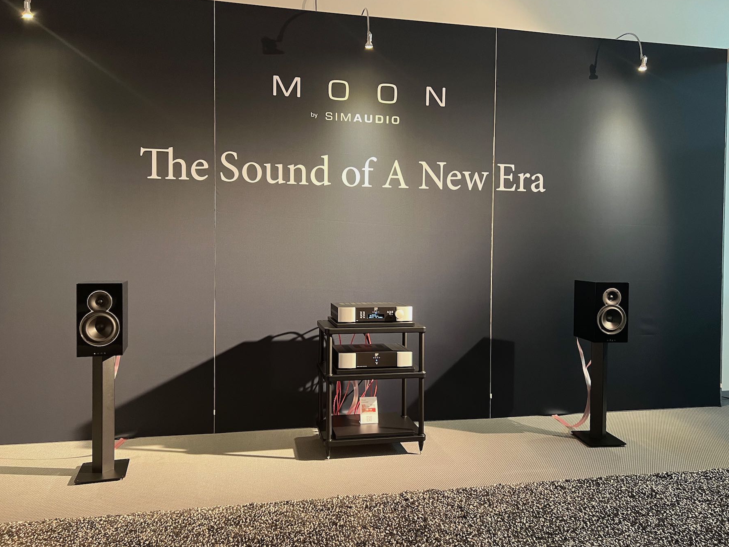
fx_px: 590
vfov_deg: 49.7
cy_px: 270
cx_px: 377
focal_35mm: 28
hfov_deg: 63.4
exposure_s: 1/50
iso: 250
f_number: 1.5
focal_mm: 5.7
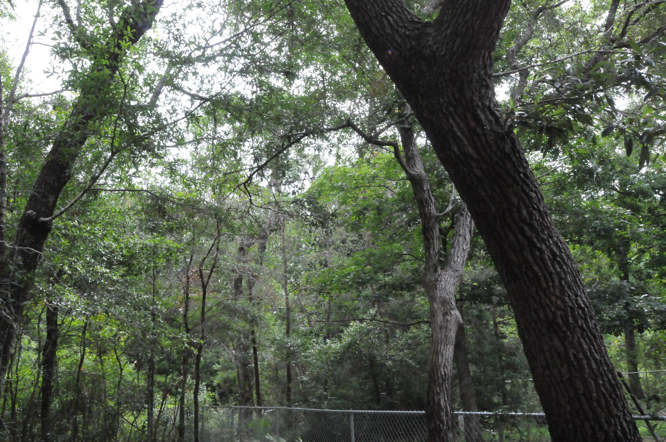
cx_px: 333
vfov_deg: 43.5
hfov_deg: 62.0
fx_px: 554
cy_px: 221
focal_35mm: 30
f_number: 11
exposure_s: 1/500
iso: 3200
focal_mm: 20
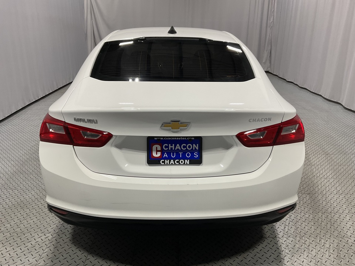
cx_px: 178
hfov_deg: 61.7
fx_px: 297
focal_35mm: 29
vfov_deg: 48.2
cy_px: 133
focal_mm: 3
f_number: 1.8
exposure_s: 1/120
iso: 50
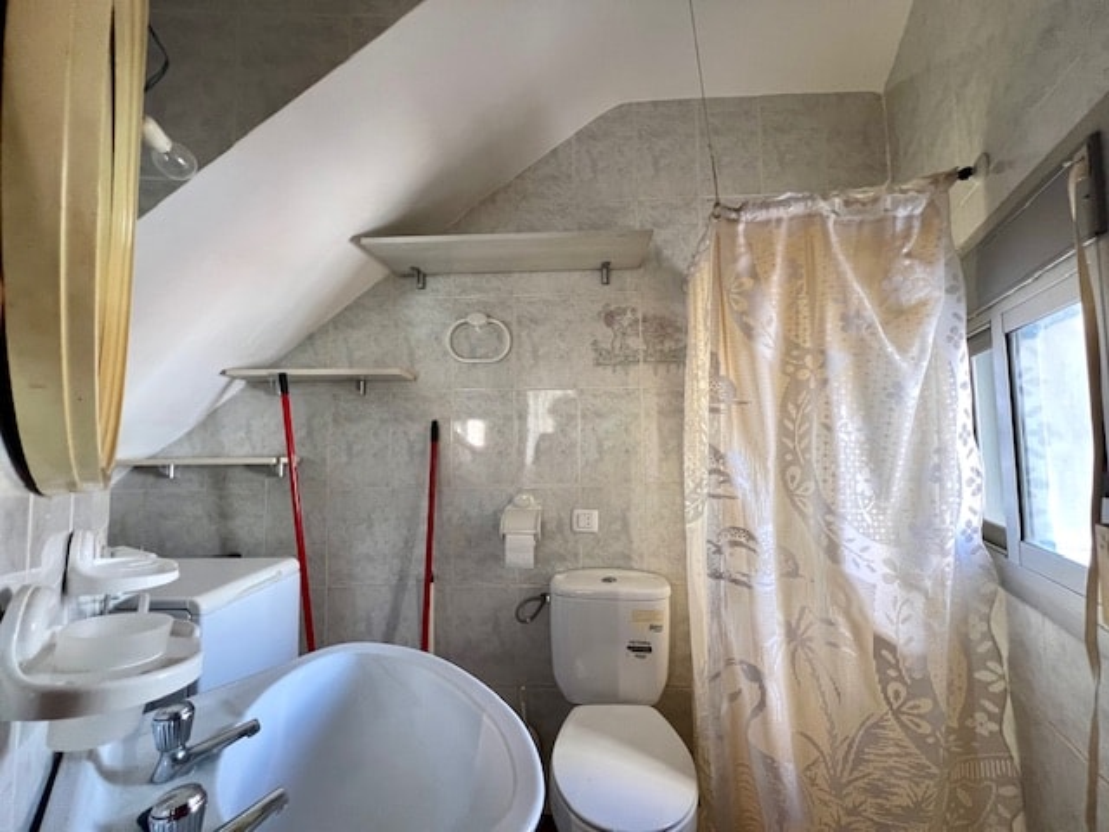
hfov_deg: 106.2
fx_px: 416
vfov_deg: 89.9
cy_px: 416
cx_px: 554
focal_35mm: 13
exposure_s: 1/99
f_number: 1.8
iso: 200
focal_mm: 1.57
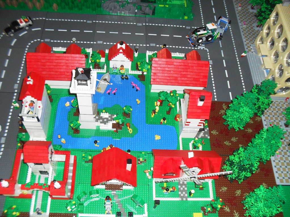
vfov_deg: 40.7
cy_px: 108
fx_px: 293
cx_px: 145
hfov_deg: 52.6
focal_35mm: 35
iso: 200
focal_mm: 6.3
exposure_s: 1/45
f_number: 3.2
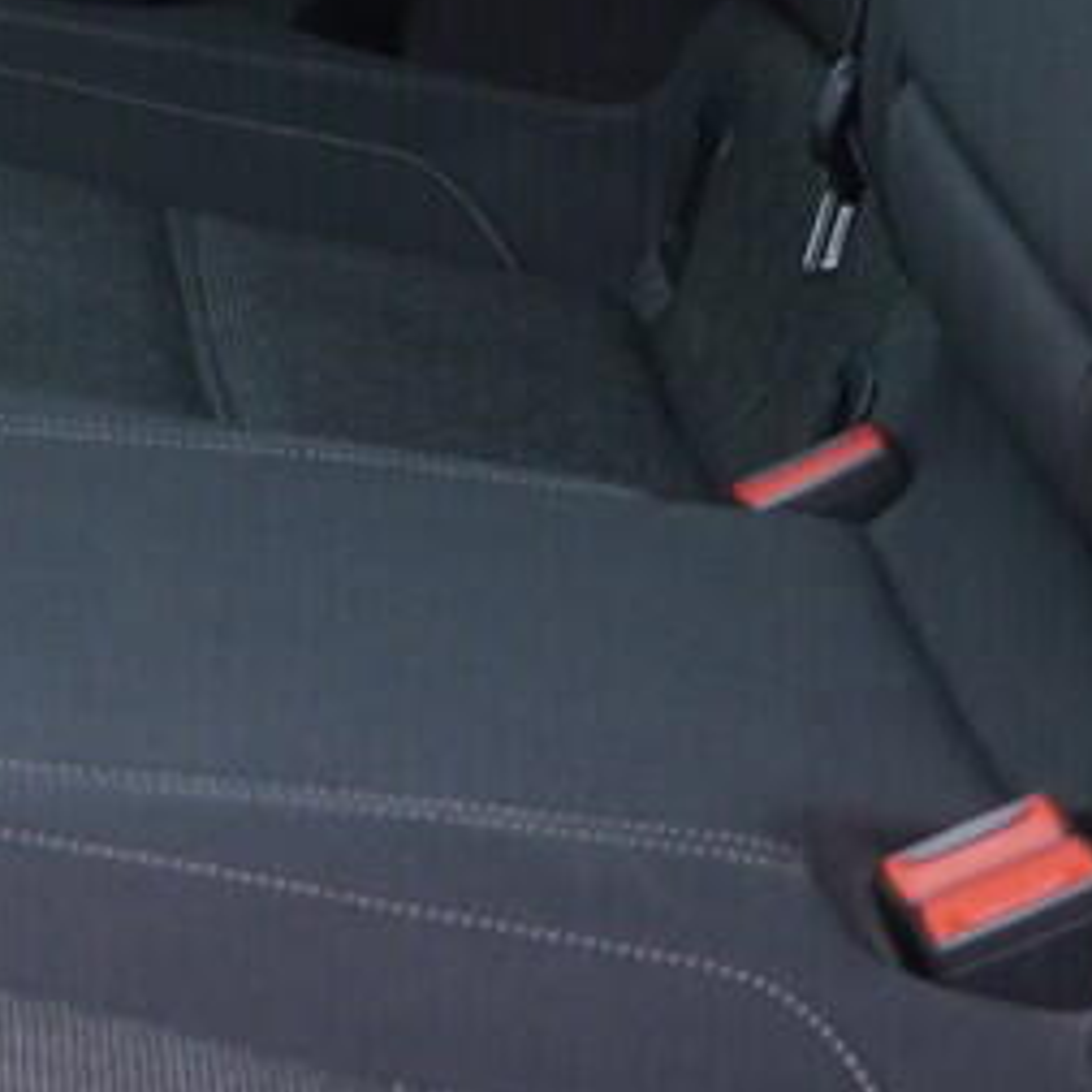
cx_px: -716
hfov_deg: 9.7
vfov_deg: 9.8
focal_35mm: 174
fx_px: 6210
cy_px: -380
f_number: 2.8
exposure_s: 1/40
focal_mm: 24
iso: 320
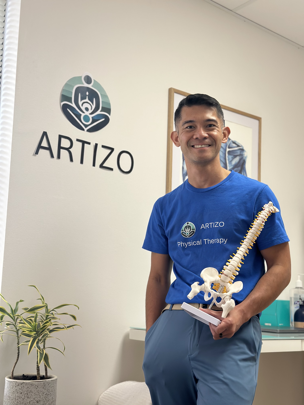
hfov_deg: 30.3
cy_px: 202
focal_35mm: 48
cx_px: 152
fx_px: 562
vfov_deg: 39.7
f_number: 1.78
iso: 125
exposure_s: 1/120
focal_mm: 6.86
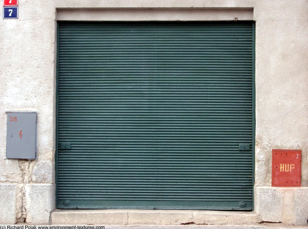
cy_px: 114
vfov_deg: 13.2
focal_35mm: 112
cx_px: 154
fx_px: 993
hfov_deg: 17.6
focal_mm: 22.8
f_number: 4.8
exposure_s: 1/80
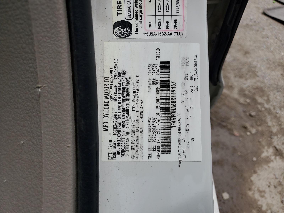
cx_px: 142
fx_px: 213
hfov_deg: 67.3
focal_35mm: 26
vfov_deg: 53.1
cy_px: 106
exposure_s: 1/5000
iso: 50
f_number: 1.5
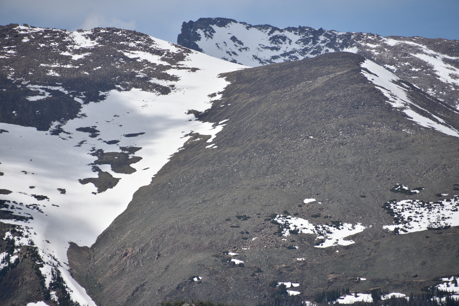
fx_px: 3826
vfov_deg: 4.6
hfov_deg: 6.9
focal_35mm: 300
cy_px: 153
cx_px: 230
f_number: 8
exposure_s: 1/640
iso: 100
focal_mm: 300
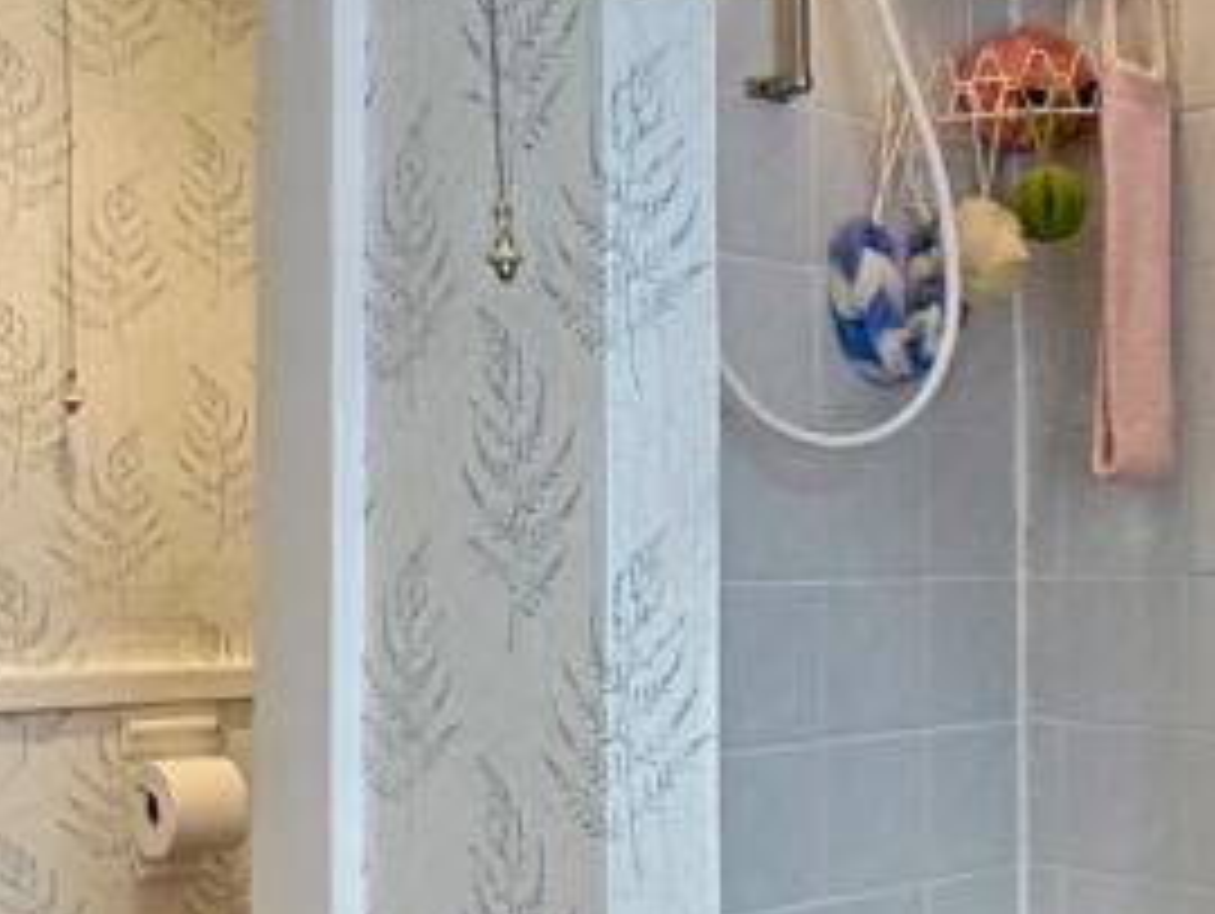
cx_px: 684
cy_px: 545
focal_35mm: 53
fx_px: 1862
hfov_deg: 36.1
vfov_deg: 27.5
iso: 250
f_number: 2.2
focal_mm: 2.22
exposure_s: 1/100
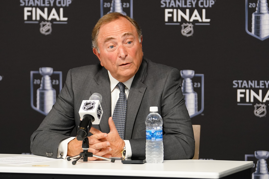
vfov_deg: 6.2
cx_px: 134
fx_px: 1659
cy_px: 90
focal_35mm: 222
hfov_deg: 9.3
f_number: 3.5
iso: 2500
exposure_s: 1/200
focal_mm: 148
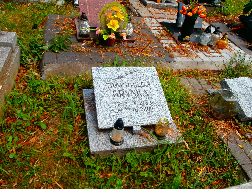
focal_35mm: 30
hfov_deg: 60.0
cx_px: 126
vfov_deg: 46.8
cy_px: 94
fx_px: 218
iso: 100
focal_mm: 5.36
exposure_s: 1/500
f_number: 3.5
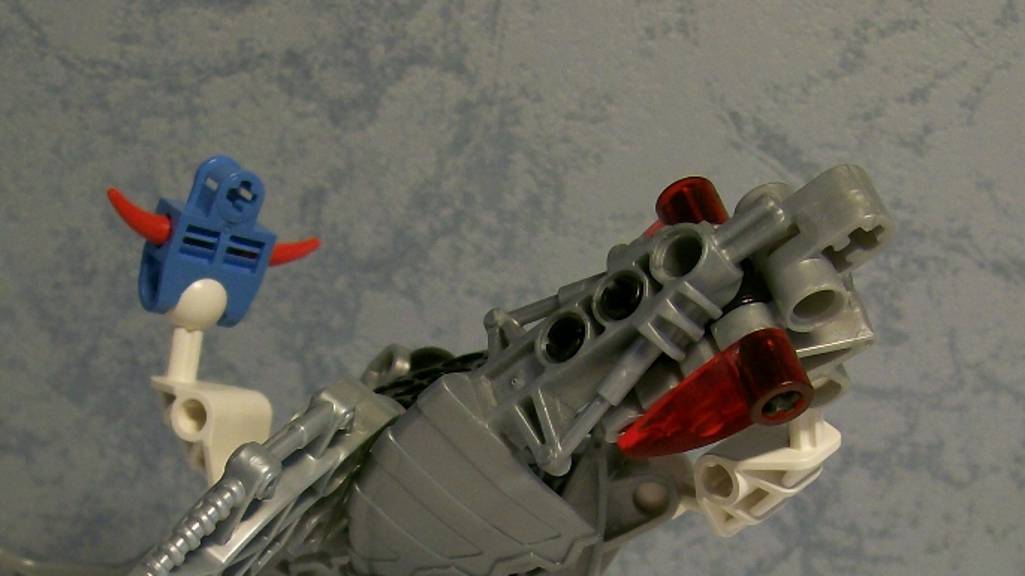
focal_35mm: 66
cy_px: 622
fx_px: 1793
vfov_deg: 17.7
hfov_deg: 31.9
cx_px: 443
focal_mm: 6
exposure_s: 1/32
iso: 87
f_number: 2.7
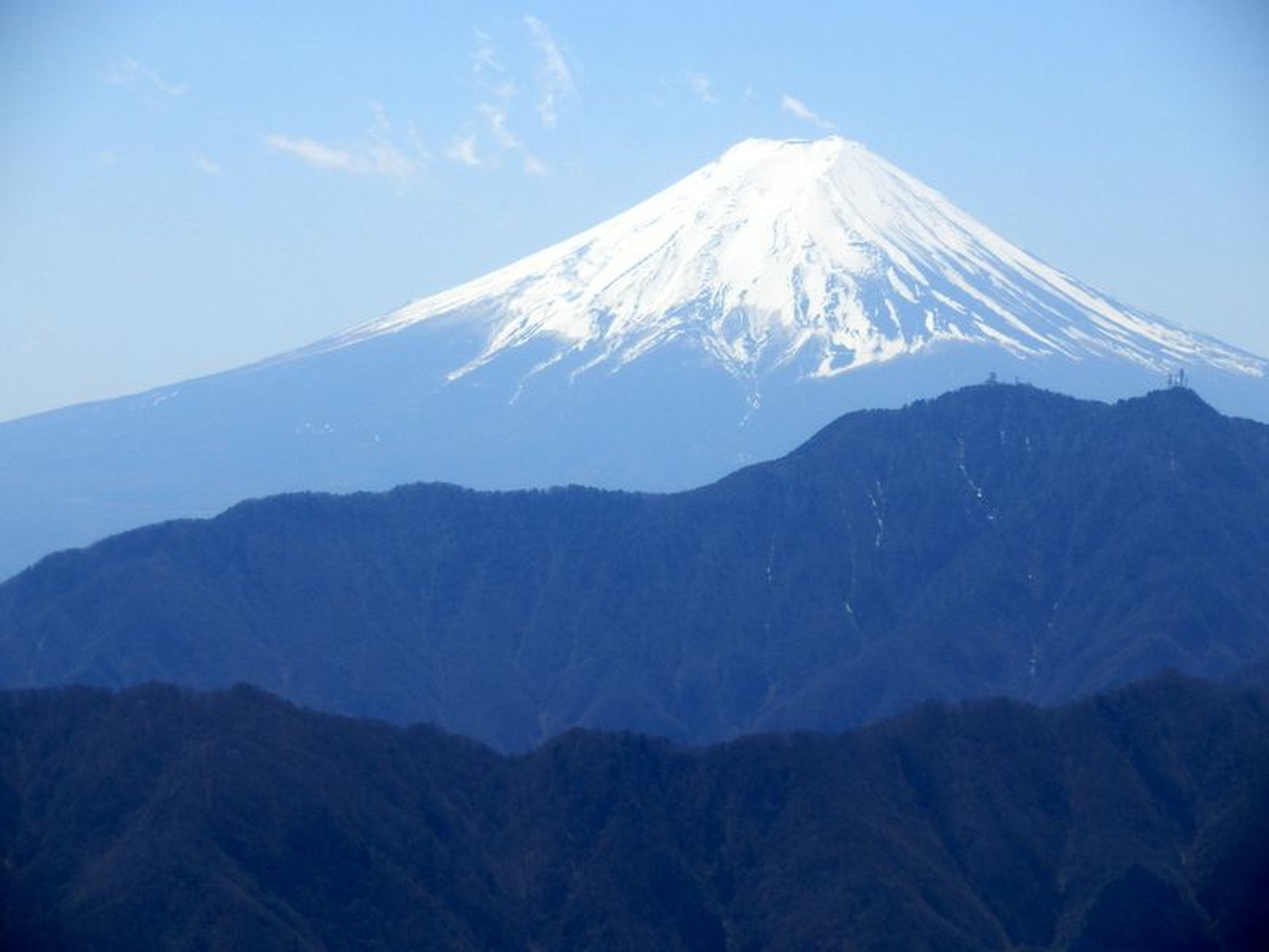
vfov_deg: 9.8
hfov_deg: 13.0
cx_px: 634
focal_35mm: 152
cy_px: 476
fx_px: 5572
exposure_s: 1/800
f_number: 5.9
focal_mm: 26.9
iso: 80
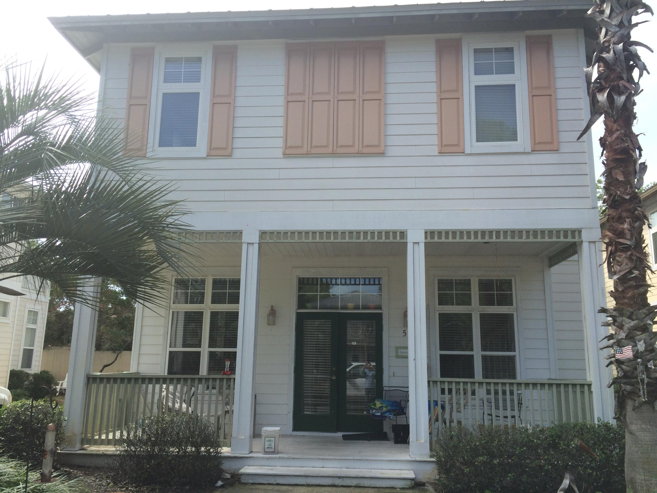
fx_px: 550
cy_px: 246
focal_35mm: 29
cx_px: 328
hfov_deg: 61.7
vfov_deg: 48.2
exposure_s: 1/1026
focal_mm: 4.15
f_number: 2.2
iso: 32
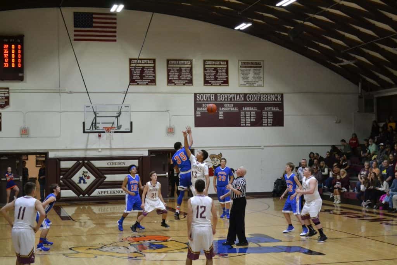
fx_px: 662
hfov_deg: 33.4
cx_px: 198
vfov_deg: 22.6
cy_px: 132
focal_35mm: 60
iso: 3200
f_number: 5.3
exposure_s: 1/250
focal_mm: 40
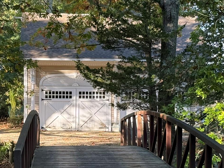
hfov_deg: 19.1
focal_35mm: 103
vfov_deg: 14.3
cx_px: 99
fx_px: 667
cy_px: 117
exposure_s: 1/193
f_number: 1.78
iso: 100
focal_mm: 6.76
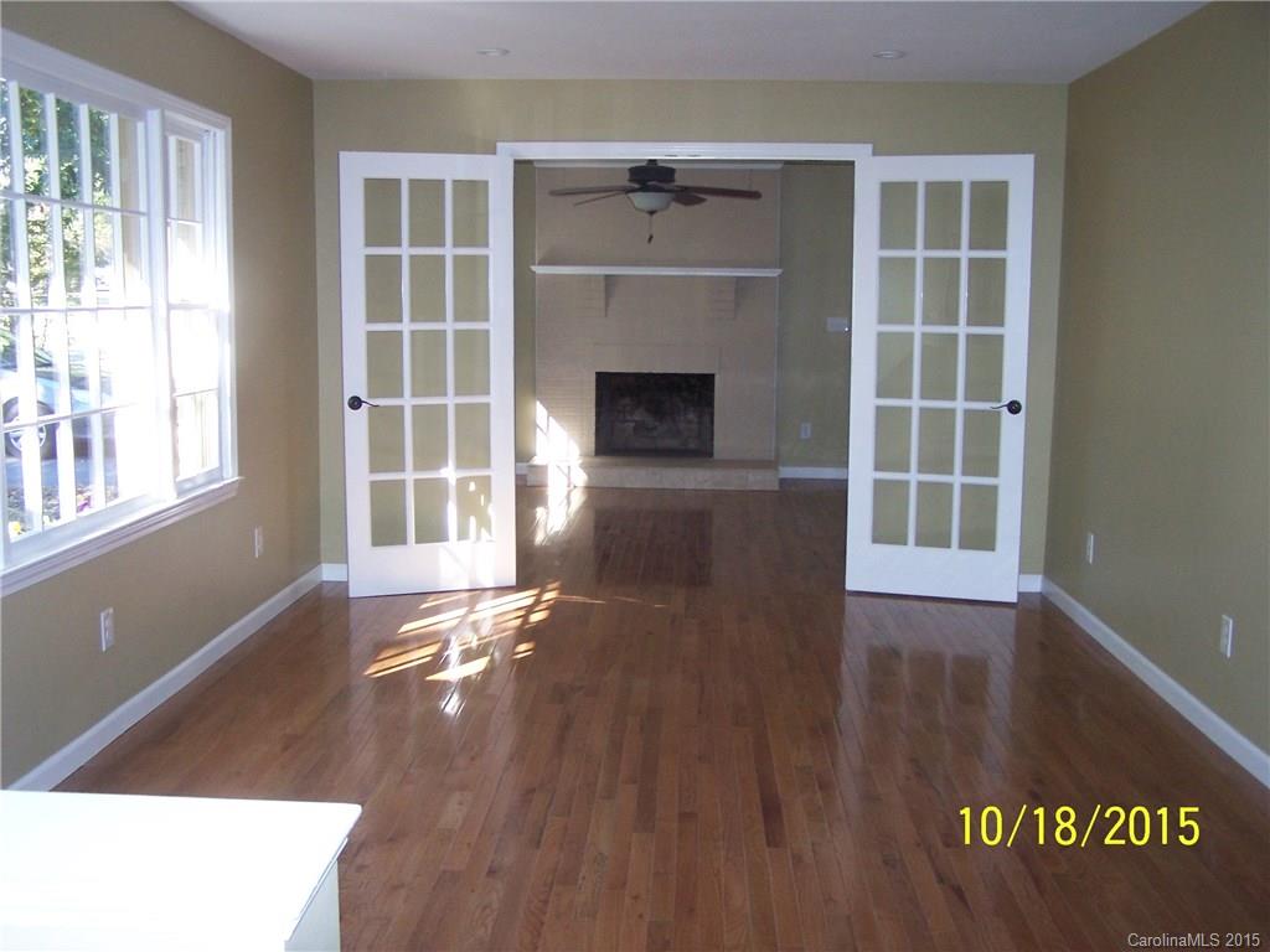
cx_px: 635
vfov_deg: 37.7
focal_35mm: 38
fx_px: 1394
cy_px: 476
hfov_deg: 49.0
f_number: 2.8
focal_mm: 6.3
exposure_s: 1/60
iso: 140
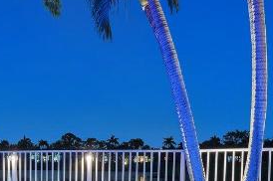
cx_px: 100
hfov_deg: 33.8
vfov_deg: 22.3
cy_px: 170
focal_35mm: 59
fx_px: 447
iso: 200
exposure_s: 2
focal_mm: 14
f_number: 8
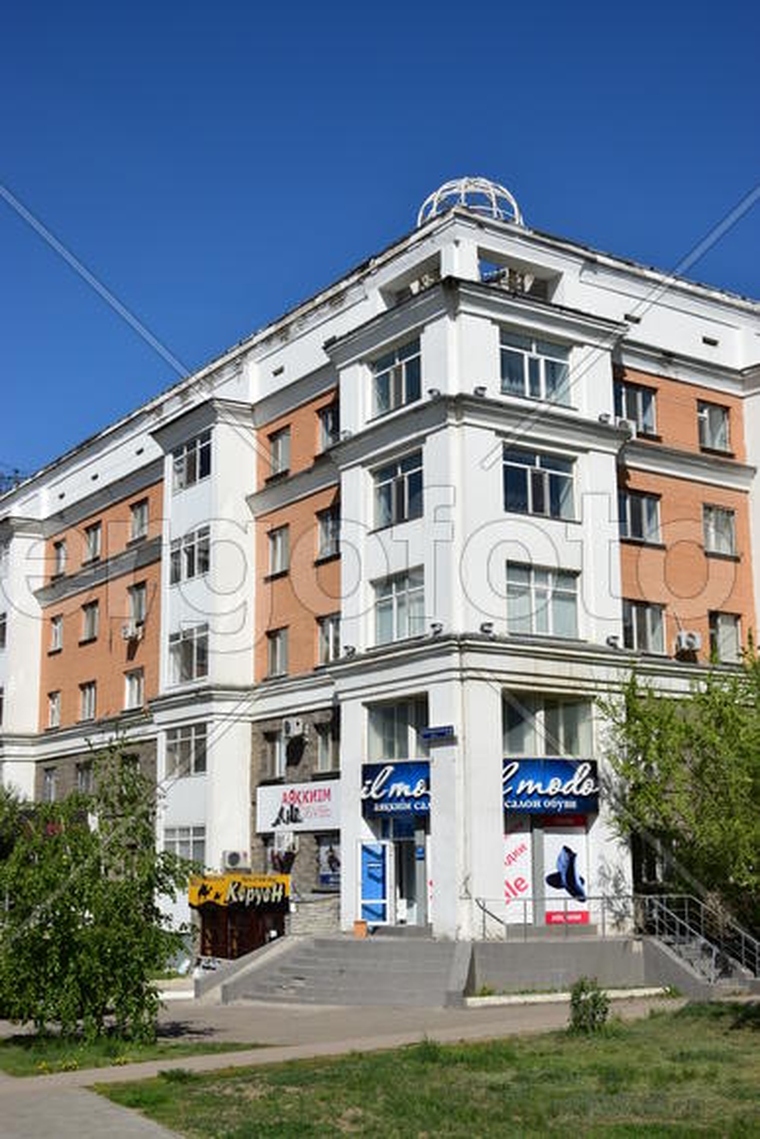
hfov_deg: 29.9
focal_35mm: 45
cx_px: 380
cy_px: 570
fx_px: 1424
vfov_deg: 43.6
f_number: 9
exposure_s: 1/800
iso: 250
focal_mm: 30
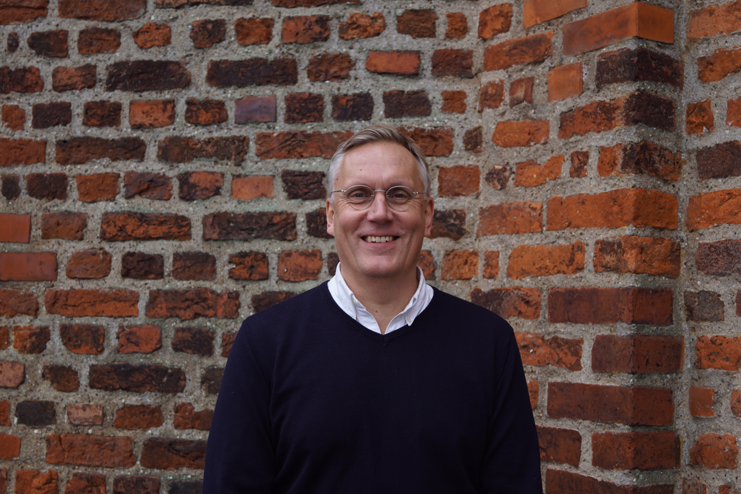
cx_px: 370
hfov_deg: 37.9
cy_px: 247
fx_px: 1081
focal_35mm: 52
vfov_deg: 25.8
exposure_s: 1/100
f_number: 5
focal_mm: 35
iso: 100
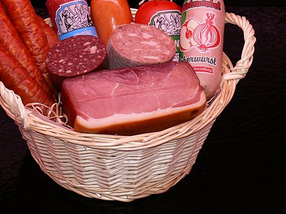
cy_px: 49
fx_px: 1486
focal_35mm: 180
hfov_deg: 11.0
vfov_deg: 8.2
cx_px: 152
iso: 100
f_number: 3.2
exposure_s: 1/30
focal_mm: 21.1
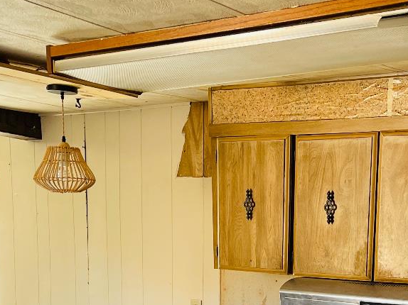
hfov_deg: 28.3
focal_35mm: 68
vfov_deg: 20.0
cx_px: 289
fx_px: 801
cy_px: 384
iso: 200
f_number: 1.6
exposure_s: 1/60
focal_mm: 5.1
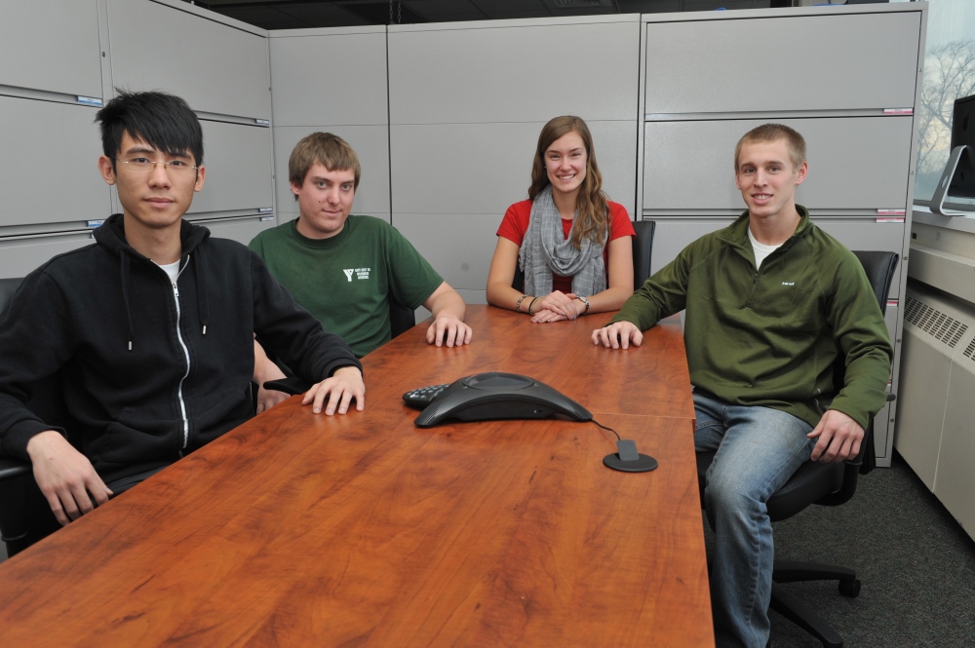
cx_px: 488
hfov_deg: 60.3
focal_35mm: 31
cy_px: 324
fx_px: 839
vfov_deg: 42.3
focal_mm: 31
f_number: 9
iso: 900
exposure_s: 1/60
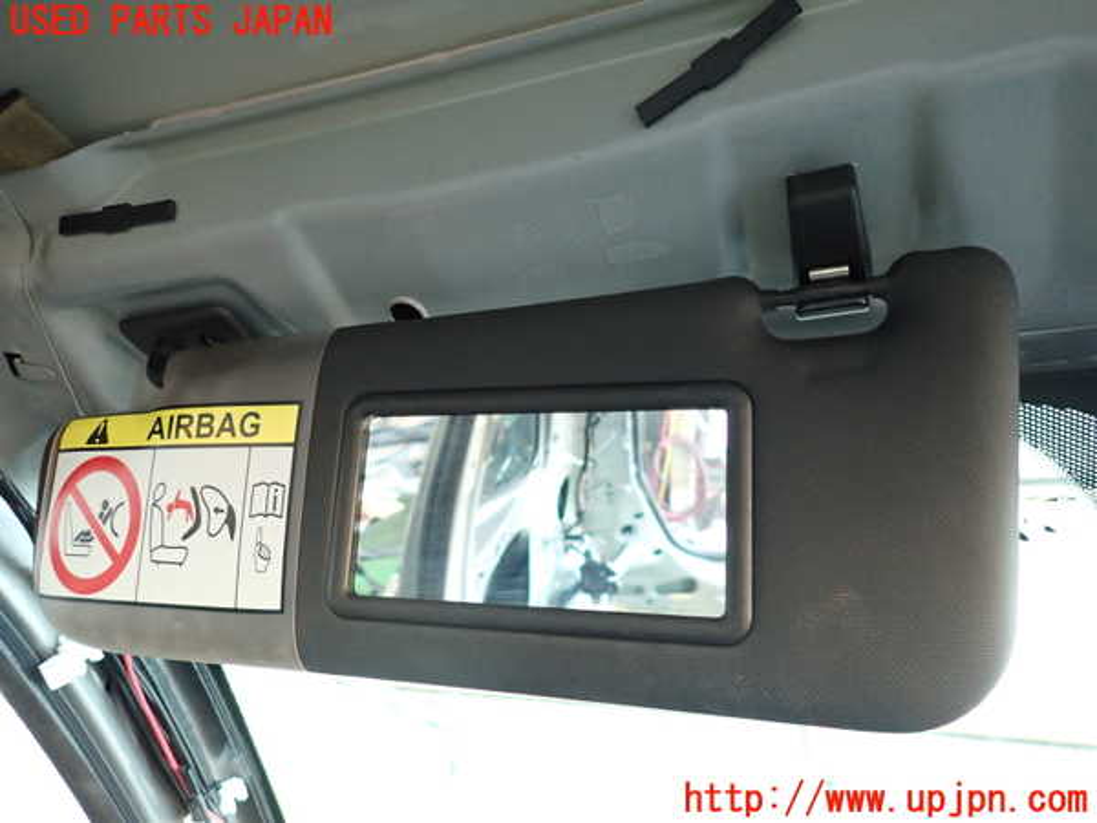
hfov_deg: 69.4
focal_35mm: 25
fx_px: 792
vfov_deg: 54.9
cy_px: 412
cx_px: 548
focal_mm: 4.5
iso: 400
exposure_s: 1/30
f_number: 2
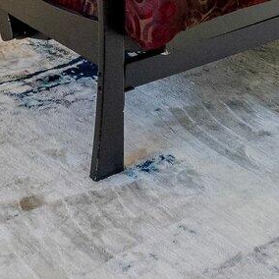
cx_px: 44
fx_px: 881
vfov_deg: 14.5
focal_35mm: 97
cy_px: -305
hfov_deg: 17.8
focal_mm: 10.5
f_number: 9
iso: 400
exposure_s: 1/30
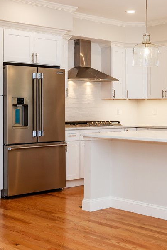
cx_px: 158
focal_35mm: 63
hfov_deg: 21.0
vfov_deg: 31.9
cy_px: 111
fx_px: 438
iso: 100
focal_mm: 35
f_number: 6.3
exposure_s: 1/20
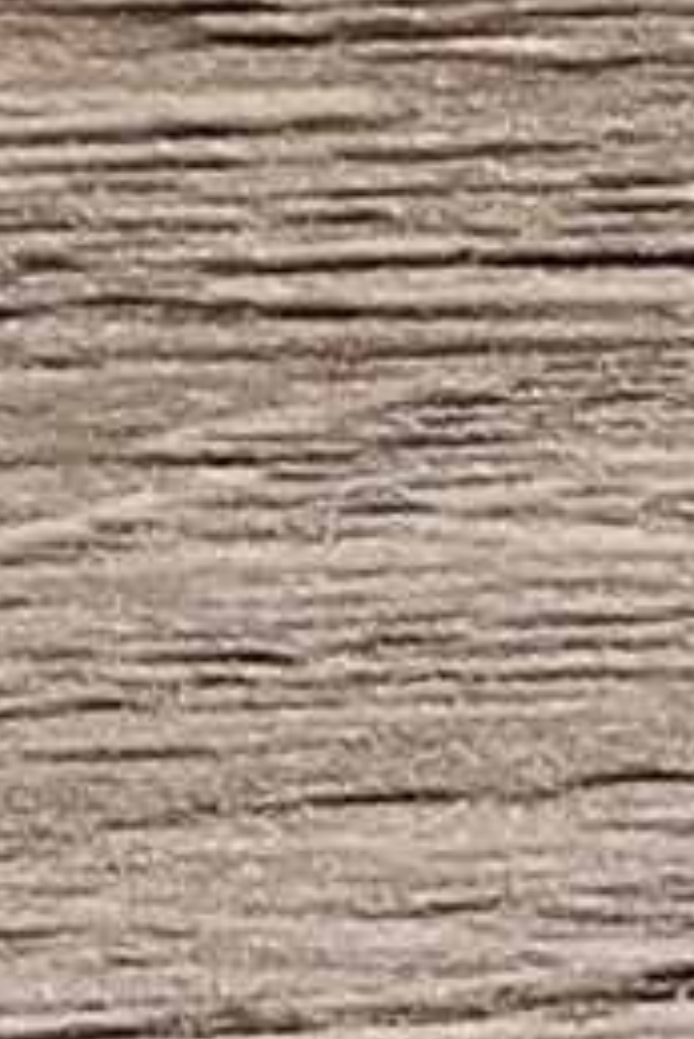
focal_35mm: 267
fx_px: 7710
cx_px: -3346
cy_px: -1589
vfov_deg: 7.2
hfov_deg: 4.2
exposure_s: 1/121
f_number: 1.8
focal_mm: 4.25
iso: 40
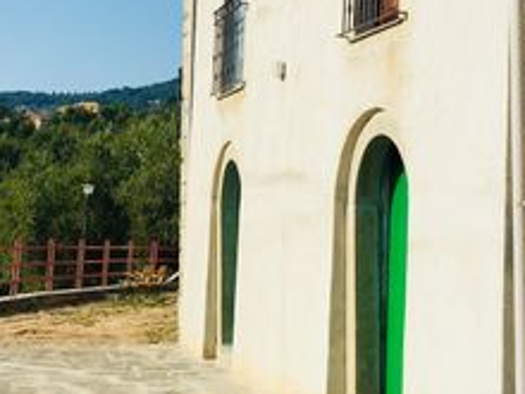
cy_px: 103
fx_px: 1198
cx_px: 119
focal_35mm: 79
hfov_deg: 24.4
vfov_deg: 18.6
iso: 25
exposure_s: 1/2564
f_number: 2.2
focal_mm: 4.15
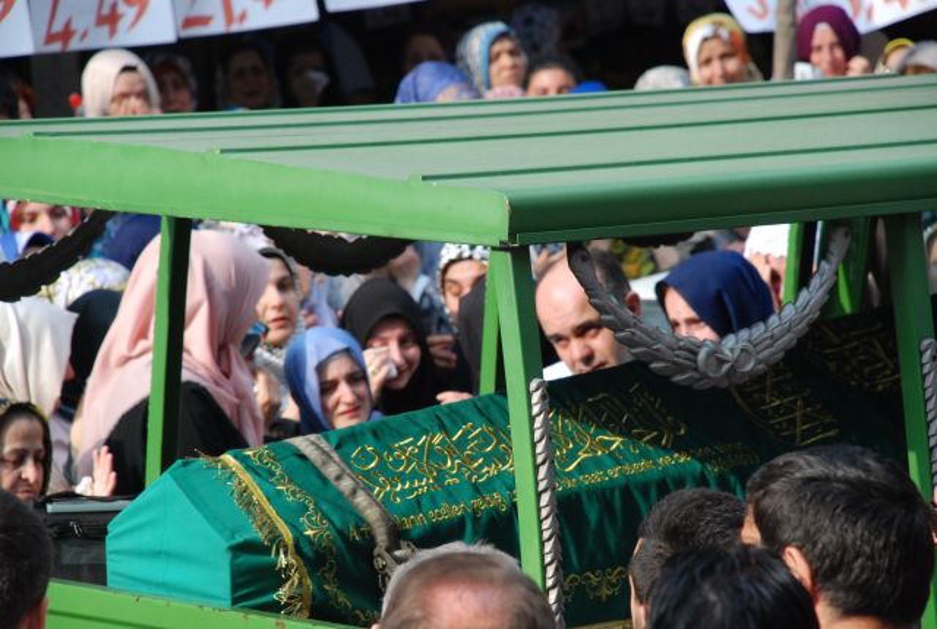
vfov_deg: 6.8
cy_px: 314
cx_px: 468
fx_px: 5283
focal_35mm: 202
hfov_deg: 10.1
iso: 1000
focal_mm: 135
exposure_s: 1/640
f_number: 6.3
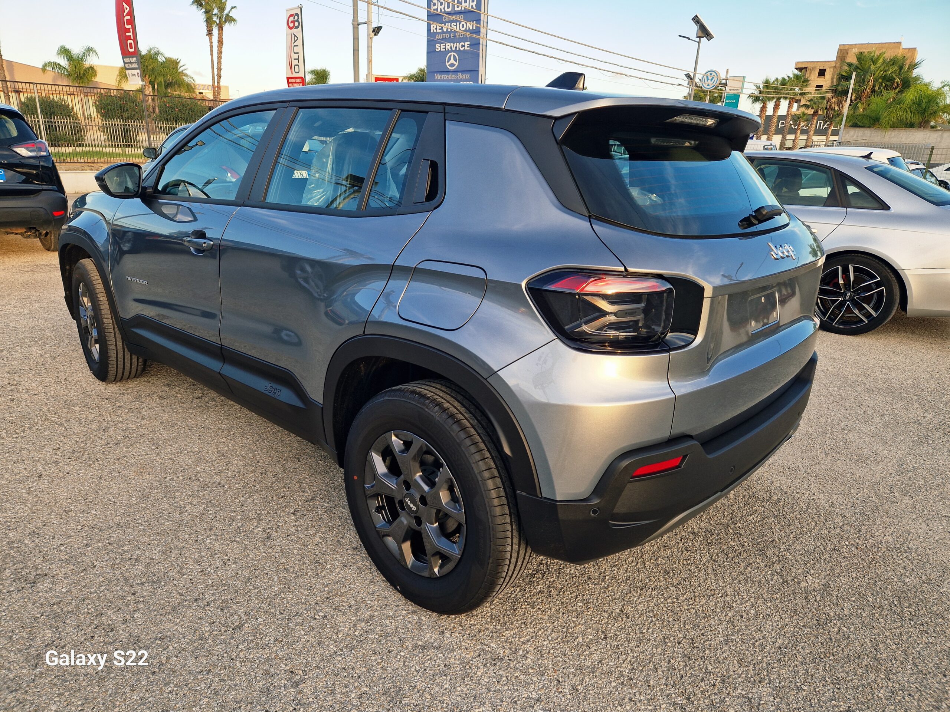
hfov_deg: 73.9
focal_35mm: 23
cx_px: 475
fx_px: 631
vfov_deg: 58.9
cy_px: 356
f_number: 1.8
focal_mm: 5.4
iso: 50
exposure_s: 1/262
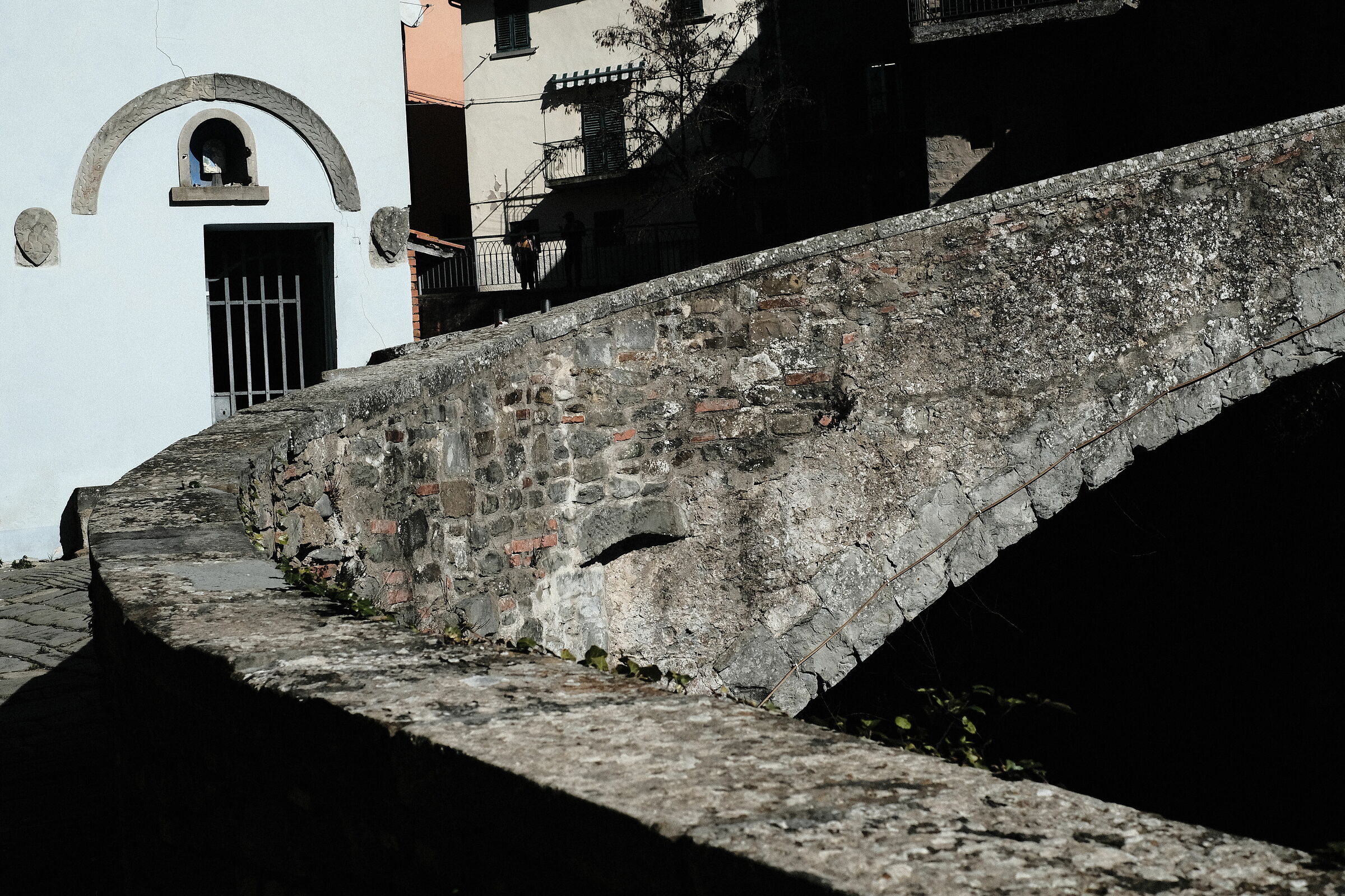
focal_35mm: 53
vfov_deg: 25.5
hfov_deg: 37.5
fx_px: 1980
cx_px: 672
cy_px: 448
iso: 400
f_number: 7.1
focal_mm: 35
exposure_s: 1/1800
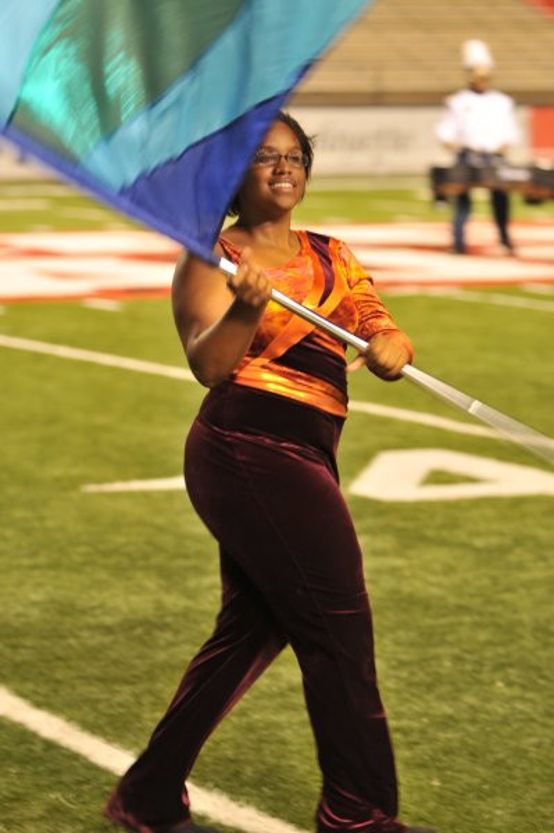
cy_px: 416
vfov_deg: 14.0
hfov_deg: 9.3
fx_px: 3399
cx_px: 277
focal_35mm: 147
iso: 400
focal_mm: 98
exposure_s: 1/60
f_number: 2.8
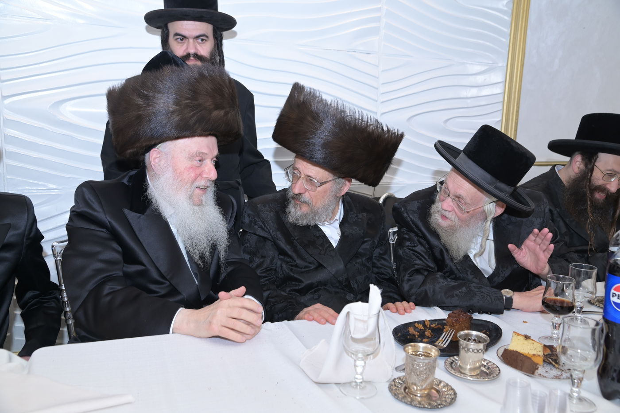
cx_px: 310
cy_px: 206
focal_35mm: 32
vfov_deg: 41.1
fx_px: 551
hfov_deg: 58.7
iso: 1250
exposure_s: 1/200
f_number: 5.6
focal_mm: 32
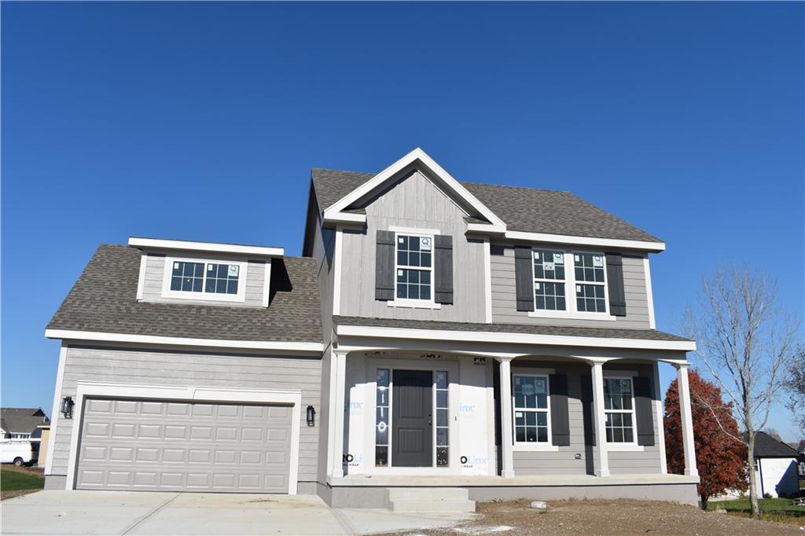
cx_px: 402
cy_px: 268
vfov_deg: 43.6
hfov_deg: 61.9
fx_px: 671
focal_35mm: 30
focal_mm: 20
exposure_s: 1/400
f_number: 10
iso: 100
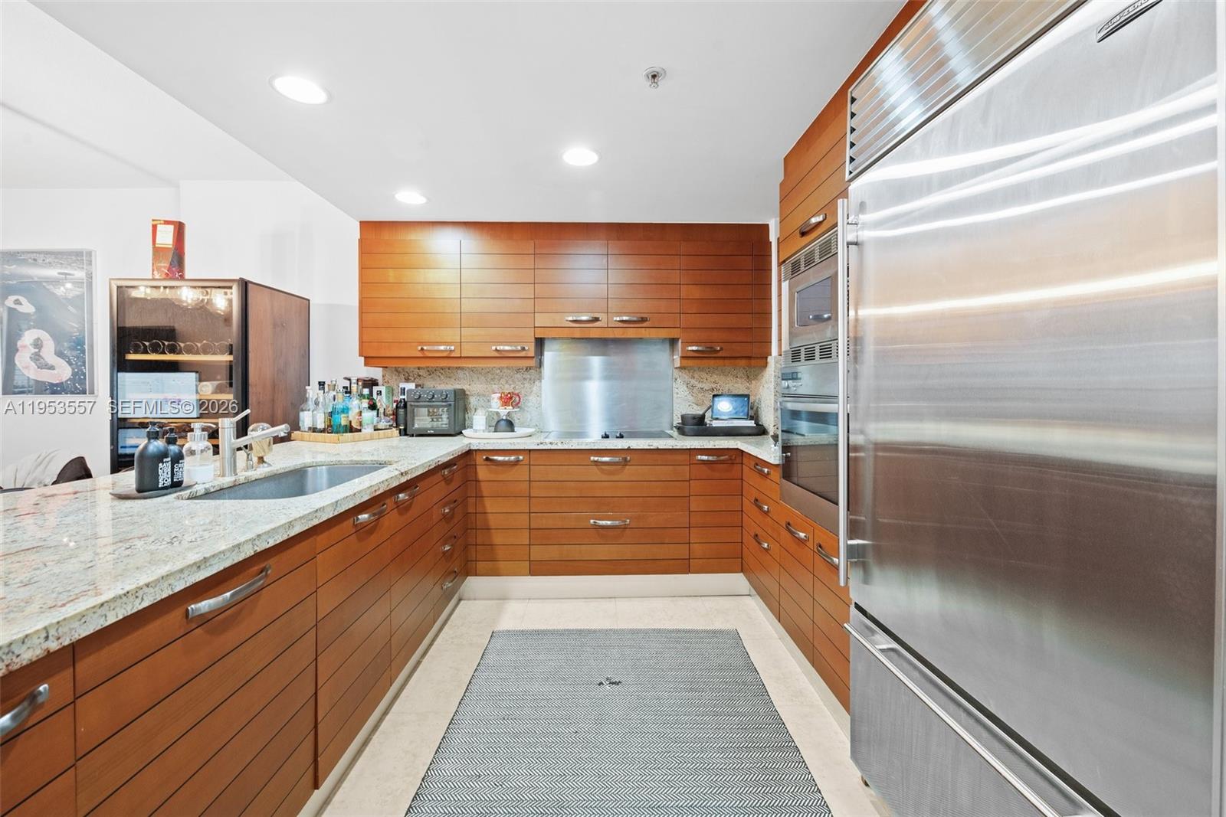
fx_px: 477
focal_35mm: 14
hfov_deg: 104.2
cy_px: 408
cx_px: 613
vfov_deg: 81.2
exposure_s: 1/13
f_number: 8
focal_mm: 14
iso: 3200
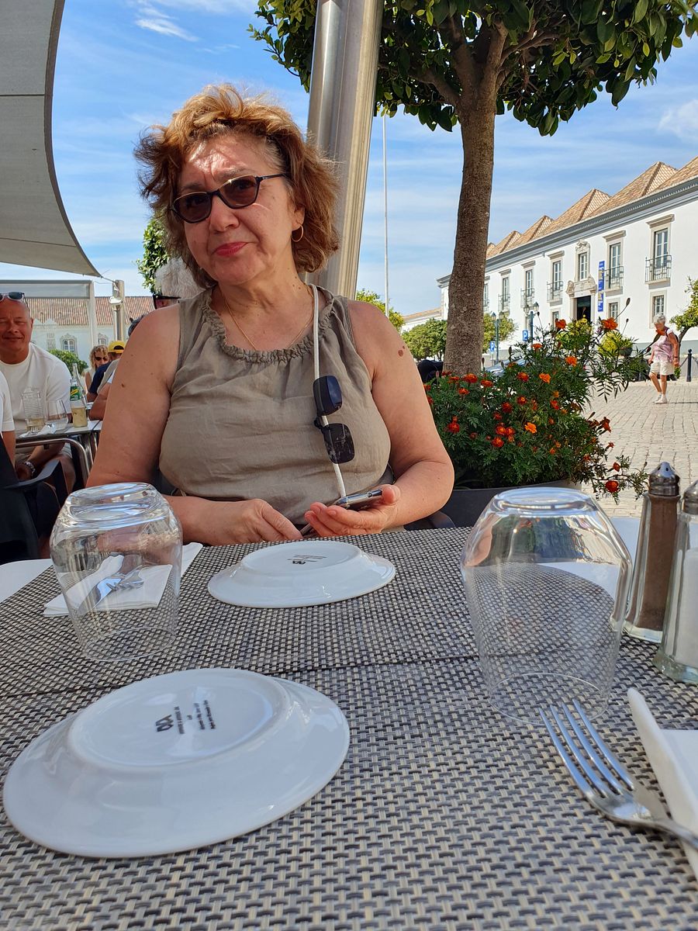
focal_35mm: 26
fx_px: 699
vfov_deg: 67.3
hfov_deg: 53.1
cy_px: 466
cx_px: 349
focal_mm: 4.3
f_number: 2.4
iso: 50
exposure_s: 1/966
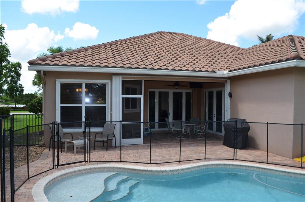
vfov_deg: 47.7
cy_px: 101
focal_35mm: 27
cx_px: 152
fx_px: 228
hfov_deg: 67.5
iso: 100
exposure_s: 1/200
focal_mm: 18
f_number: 7.1
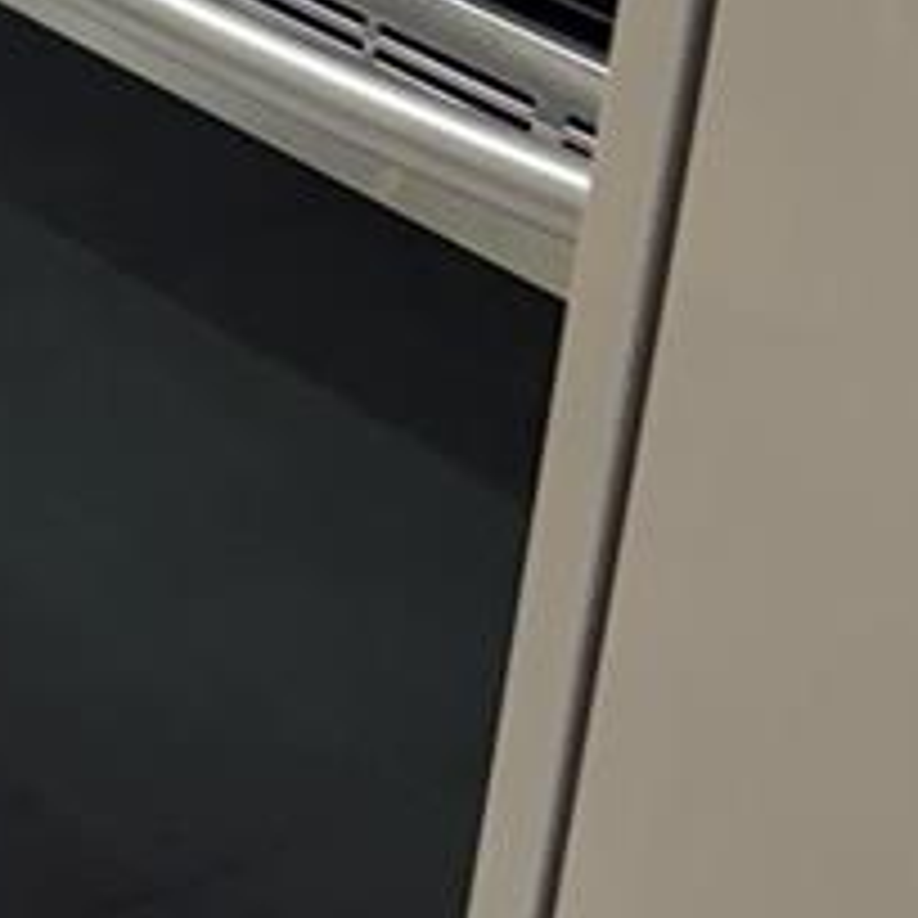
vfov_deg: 13.4
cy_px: -338
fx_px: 3750
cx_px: -1062
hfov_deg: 12.0
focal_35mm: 125
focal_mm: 6.76
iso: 200
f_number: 1.78
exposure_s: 1/120
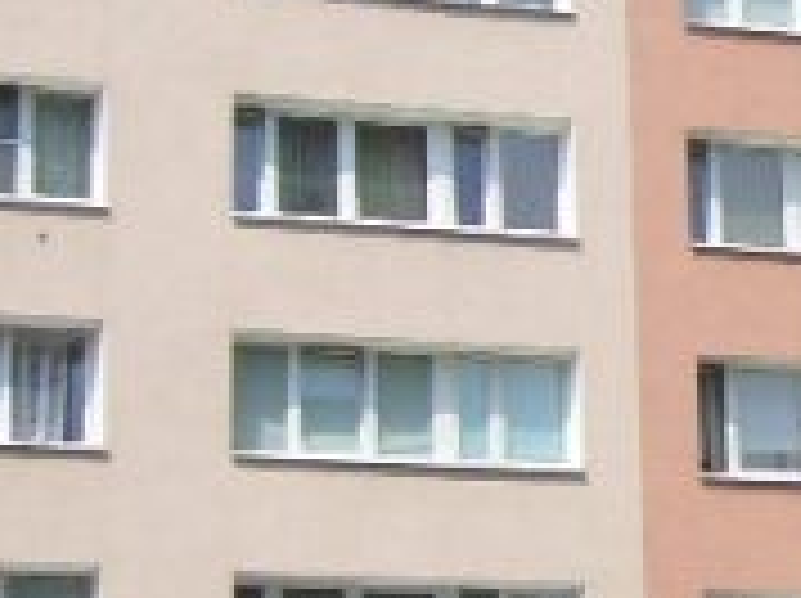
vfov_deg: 9.2
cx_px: 974
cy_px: 139
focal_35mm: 161
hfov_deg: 12.0
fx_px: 3720
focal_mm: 5.8
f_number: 7.1
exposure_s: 1/350
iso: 80
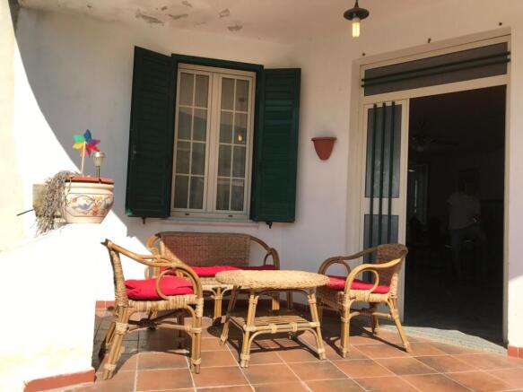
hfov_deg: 63.5
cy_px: 196
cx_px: 262
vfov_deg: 49.7
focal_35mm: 28
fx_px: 423
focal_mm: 3.99
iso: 20
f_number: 1.8
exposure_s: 1/2336
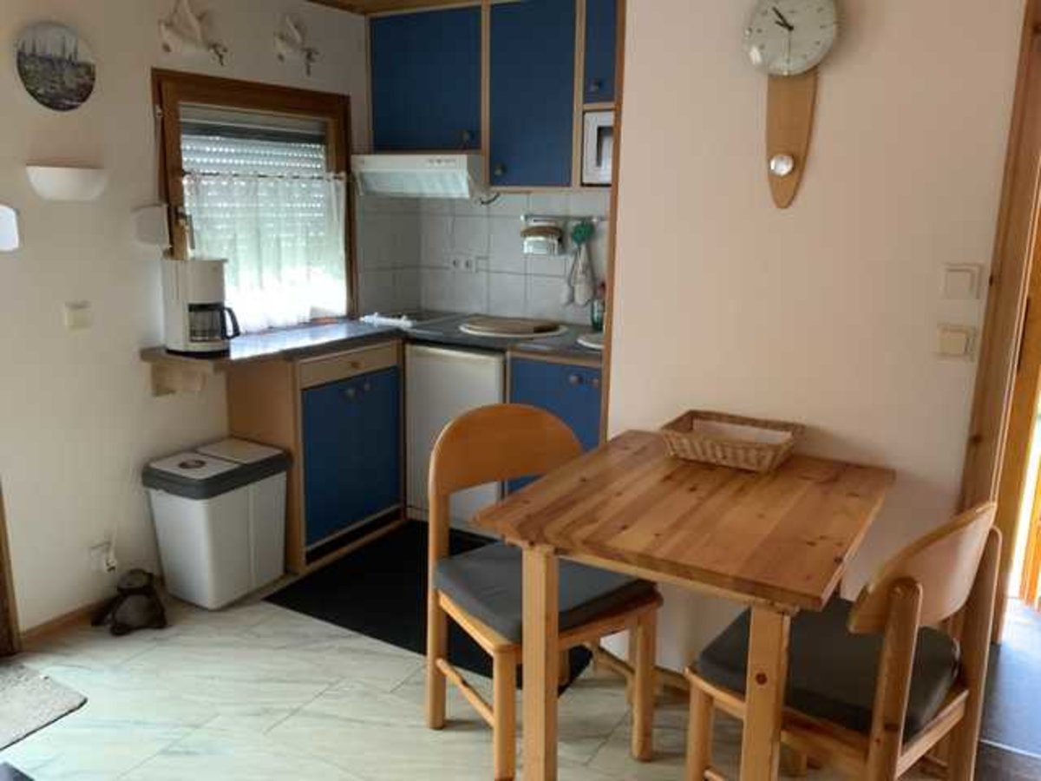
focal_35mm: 29
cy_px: 390
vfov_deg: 48.2
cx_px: 520
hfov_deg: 61.7
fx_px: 872
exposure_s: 1/30
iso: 250
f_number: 1.8
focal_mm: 3
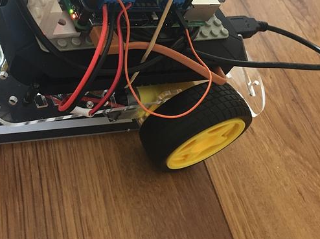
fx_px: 434
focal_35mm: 47
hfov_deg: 38.9
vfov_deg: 30.5
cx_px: 63
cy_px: 69
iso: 50
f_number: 2.2
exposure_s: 1/33
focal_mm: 4.15
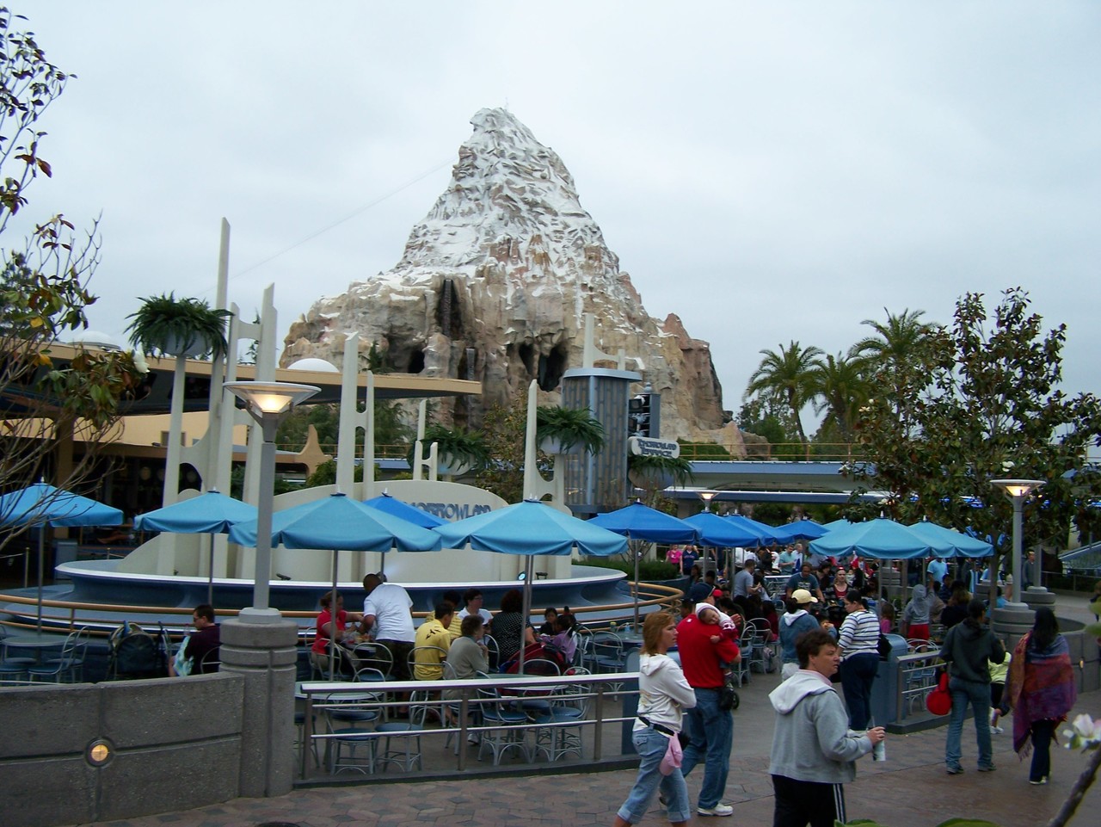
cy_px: 414
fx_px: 1209
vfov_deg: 37.7
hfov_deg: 49.0
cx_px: 550
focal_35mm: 38
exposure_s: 1/500
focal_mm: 6.3
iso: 80
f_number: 2.8
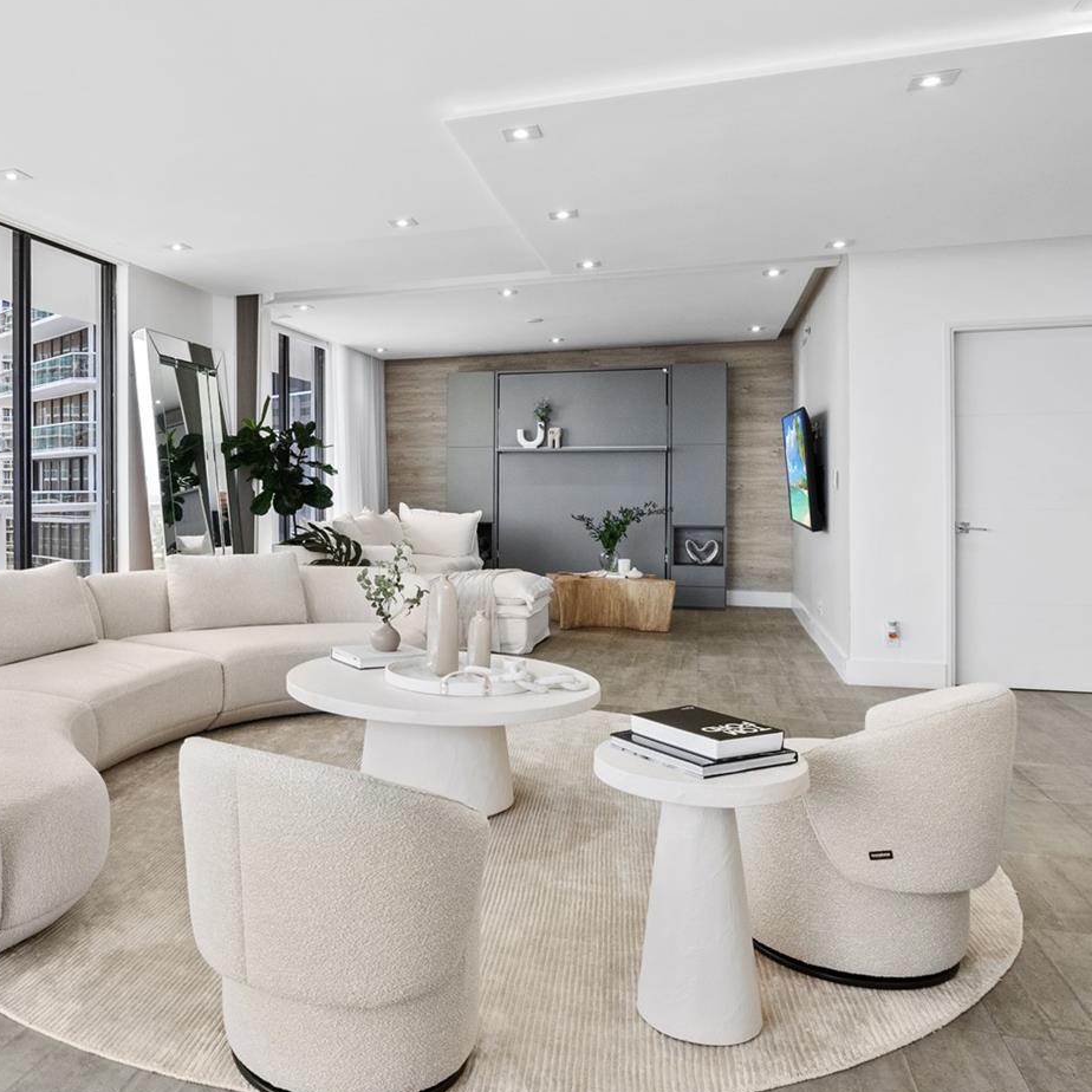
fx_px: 892
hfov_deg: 59.9
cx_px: 288
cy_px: 489
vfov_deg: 62.8
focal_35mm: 25
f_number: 8
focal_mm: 11.5
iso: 200
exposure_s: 1/30
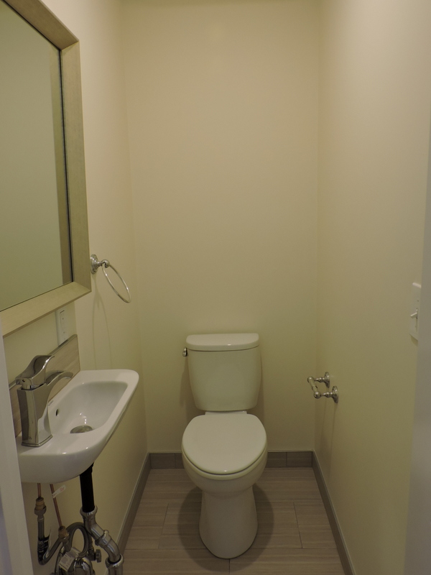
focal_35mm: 28
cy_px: 288
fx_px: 465
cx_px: 216
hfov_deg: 49.7
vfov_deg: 63.4
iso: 110
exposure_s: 1/30
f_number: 3.1
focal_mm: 5
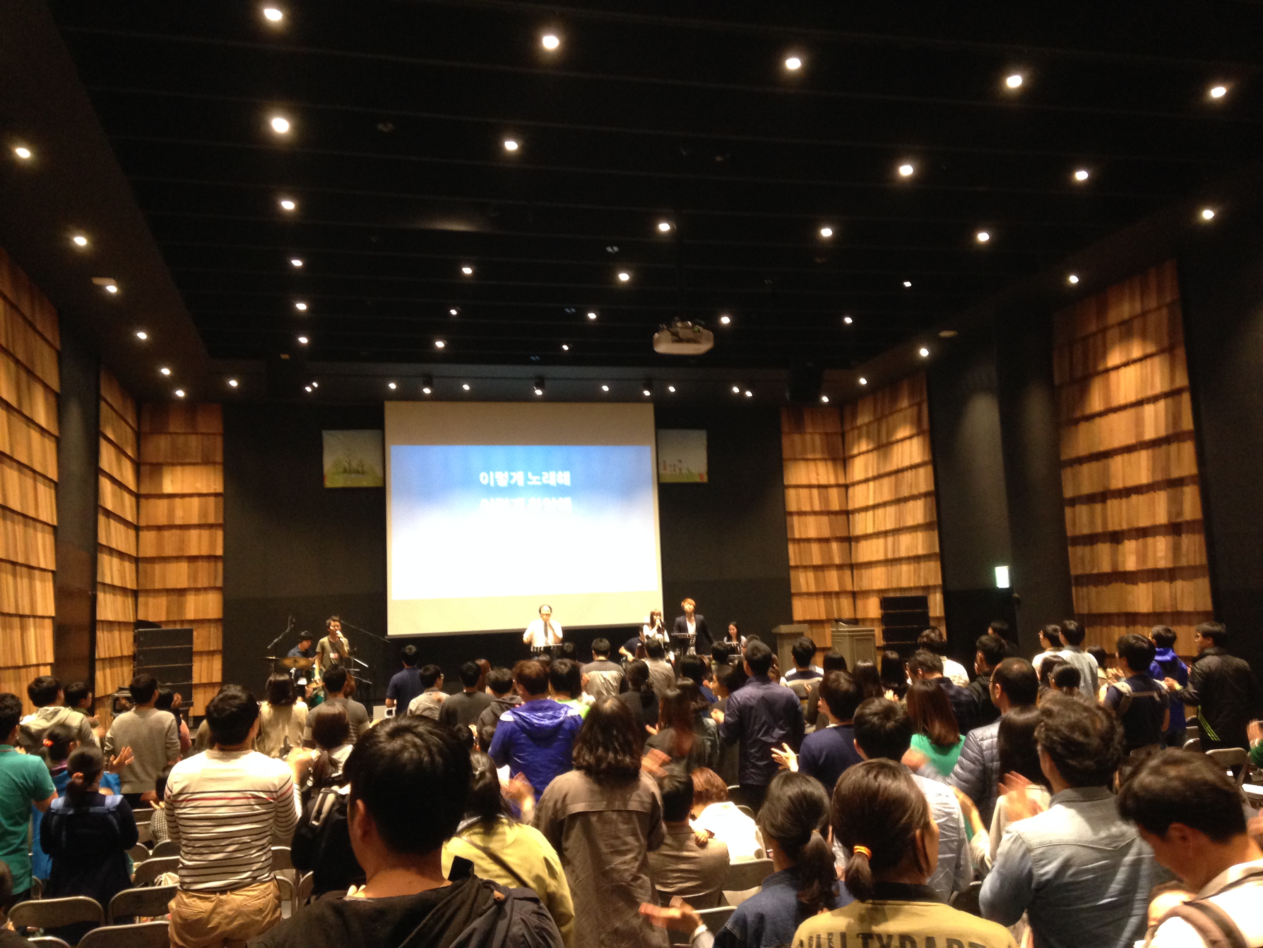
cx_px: 632
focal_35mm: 33
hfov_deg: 55.4
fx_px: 1204
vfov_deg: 42.9
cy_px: 474
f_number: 2.4
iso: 250
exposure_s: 1/20
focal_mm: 4.12
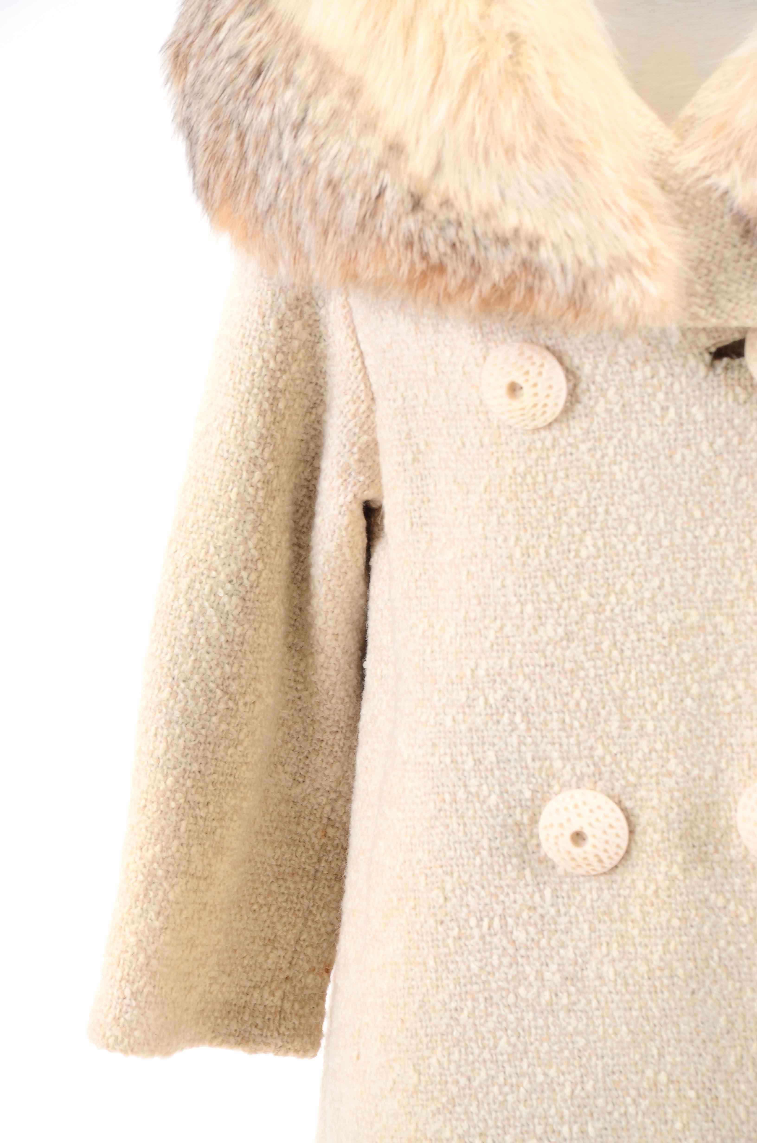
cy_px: 572
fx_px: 4990
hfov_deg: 8.7
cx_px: 378
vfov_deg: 13.1
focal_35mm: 158
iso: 160
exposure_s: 1/80
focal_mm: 105
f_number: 7.1
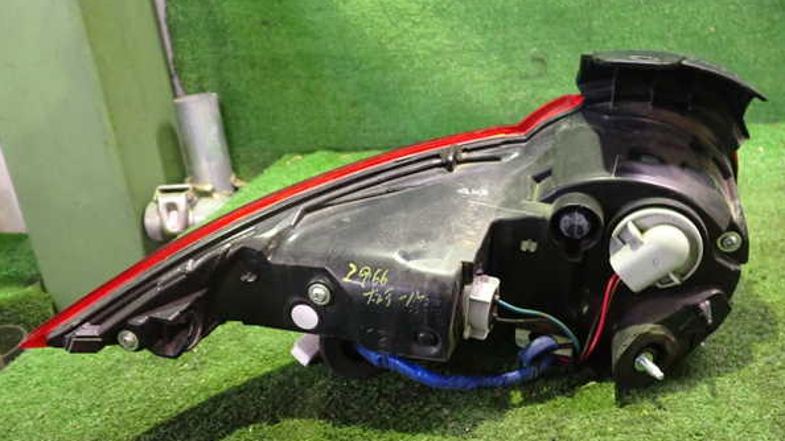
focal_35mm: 33
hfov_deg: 59.5
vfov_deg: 35.6
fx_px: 687
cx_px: 394
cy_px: 219
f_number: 2.3
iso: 800
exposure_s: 1/15
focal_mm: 5.4
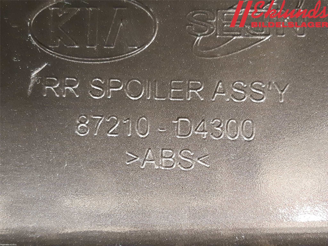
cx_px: 164
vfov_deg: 53.1
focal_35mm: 26
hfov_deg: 67.3
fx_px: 246
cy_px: 123
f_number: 1.7
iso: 640
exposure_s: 1/25
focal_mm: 3.93
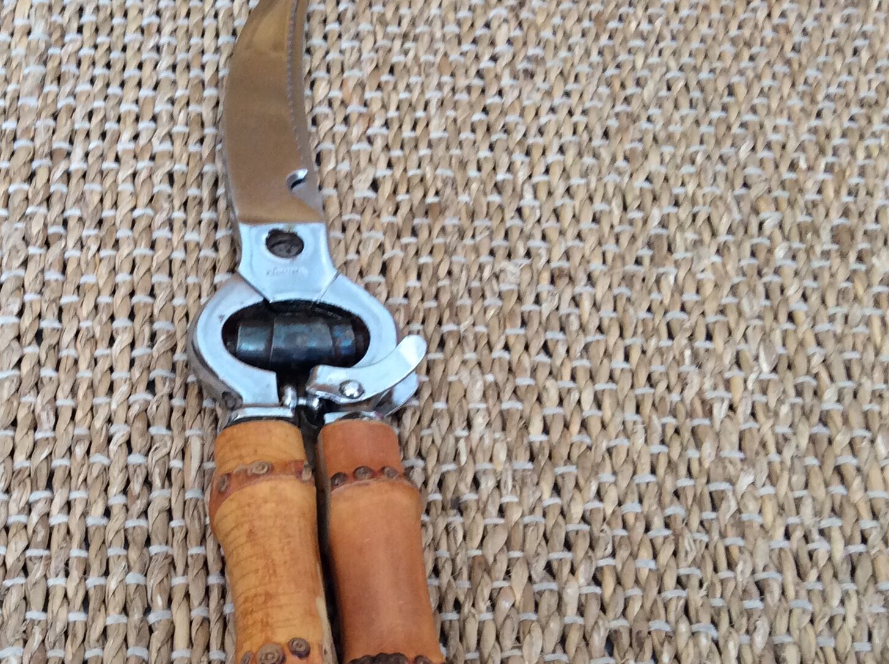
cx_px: 235
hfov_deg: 33.2
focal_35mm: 57
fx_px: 1462
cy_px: 465
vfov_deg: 25.4
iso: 80
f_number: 2.4
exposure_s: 1/25
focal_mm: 3.3
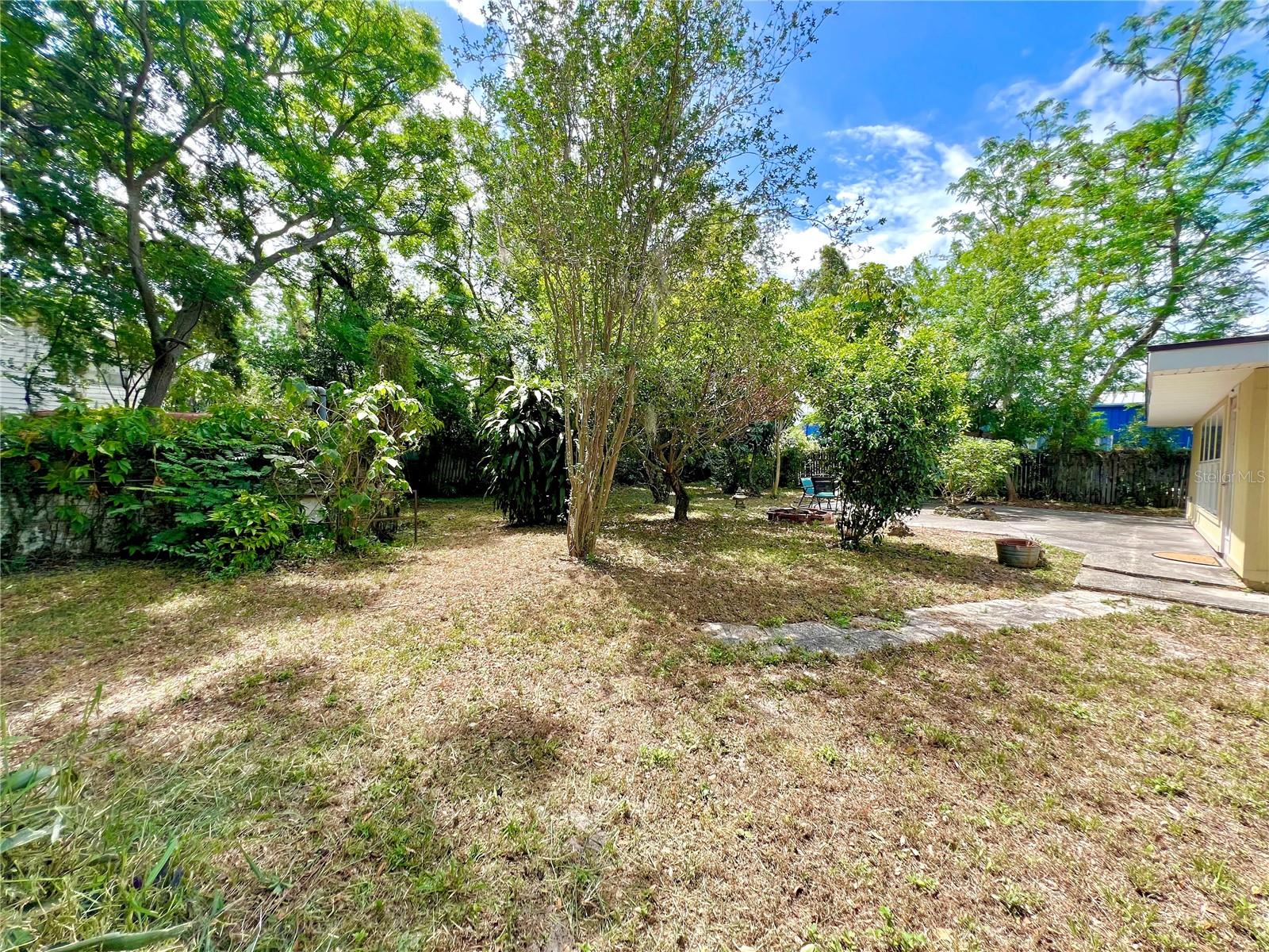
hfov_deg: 106.2
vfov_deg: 89.9
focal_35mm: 13
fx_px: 477
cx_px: 634
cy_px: 476
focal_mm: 1.57
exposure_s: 1/380
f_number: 1.8
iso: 32
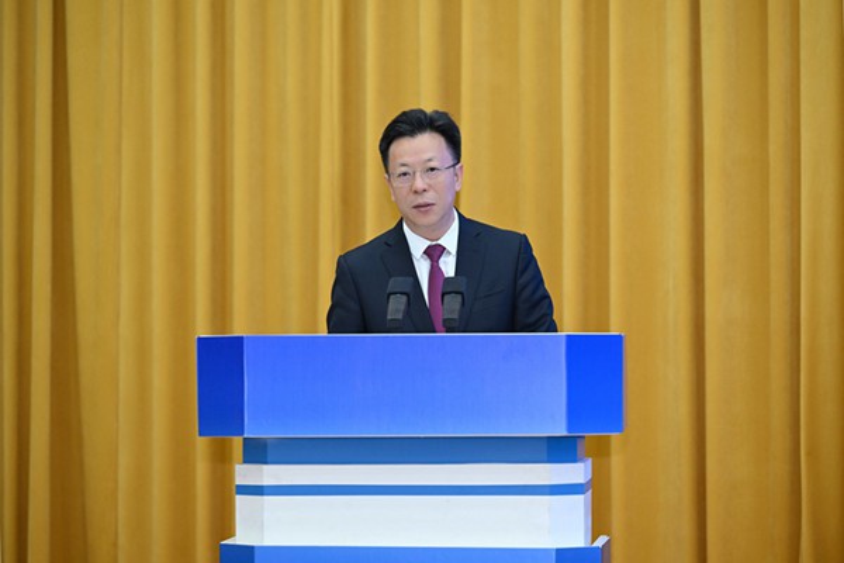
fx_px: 3399
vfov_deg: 9.5
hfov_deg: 14.2
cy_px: 282
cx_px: 422
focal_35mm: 145
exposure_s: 1/250
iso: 1000
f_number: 3.2
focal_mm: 145
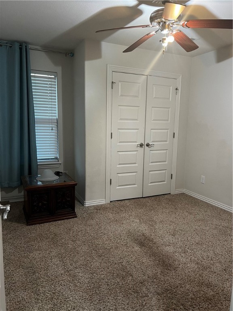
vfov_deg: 67.3
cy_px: 156
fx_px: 233
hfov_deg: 53.1
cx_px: 116
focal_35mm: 26
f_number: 1.5
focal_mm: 5.7
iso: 200
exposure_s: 1/60
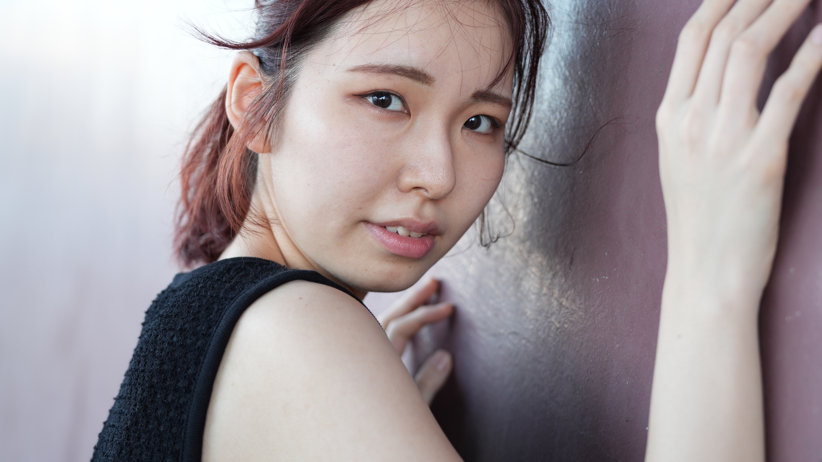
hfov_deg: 31.3
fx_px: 1466
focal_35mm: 67
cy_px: 176
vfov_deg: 17.9
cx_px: 455
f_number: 2.8
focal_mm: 48.9
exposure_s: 1/250
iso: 400
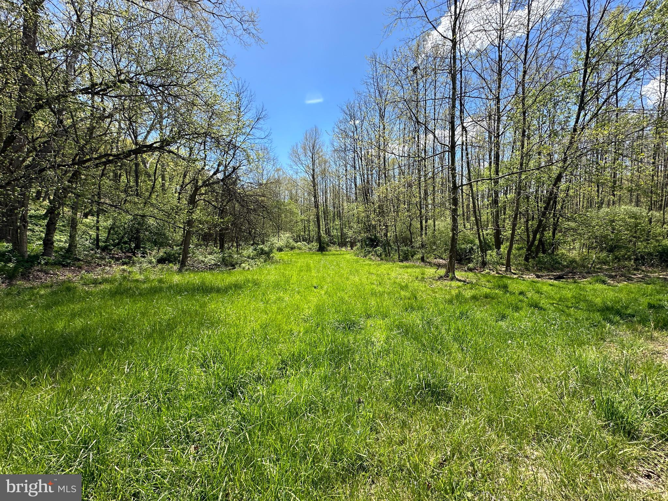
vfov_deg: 85.7
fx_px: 270
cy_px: 250
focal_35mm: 14
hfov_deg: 102.1
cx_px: 334
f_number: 2.2
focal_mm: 2.22
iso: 50
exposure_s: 1/1082
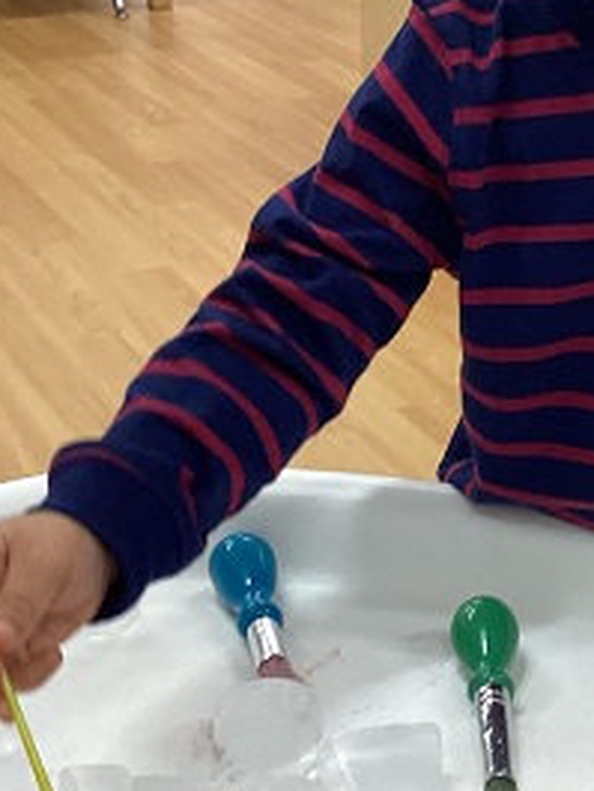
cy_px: 391
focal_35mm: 78
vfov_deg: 25.0
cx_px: 513
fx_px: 1783
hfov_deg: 18.6
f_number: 2.4
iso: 100
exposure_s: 1/50
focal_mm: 3.3
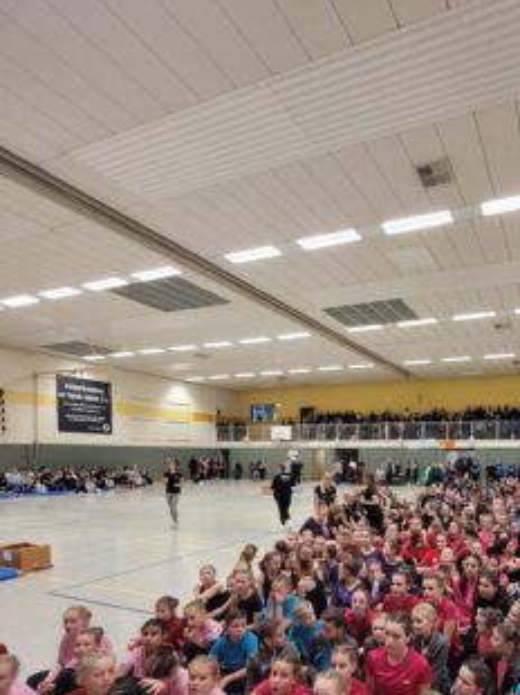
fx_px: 421
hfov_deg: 60.2
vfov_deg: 75.4
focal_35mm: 21
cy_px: 486
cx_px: 384
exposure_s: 1/50
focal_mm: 1.74
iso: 160
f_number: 2.2
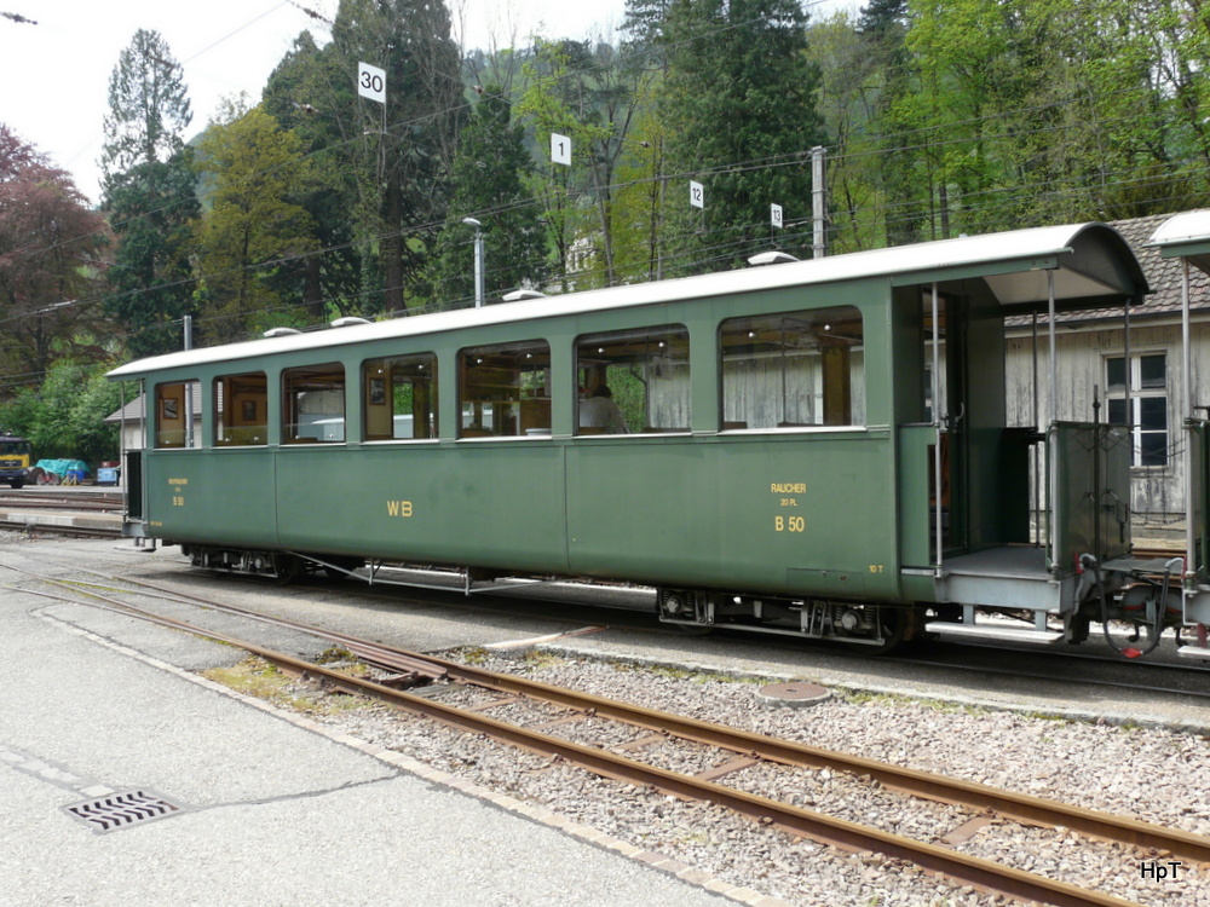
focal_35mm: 28
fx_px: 979
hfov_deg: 63.4
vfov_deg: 49.7
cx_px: 605
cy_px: 454
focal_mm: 4.6
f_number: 4.5
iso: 100
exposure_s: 1/200
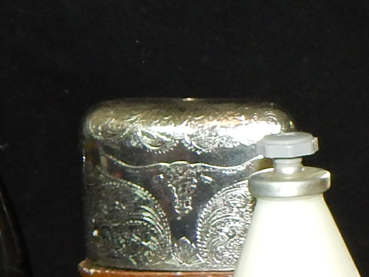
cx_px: 816
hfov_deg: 10.4
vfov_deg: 8.7
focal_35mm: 170
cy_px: 180
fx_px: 1812
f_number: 3.2
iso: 200
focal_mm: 5.1
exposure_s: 1/30
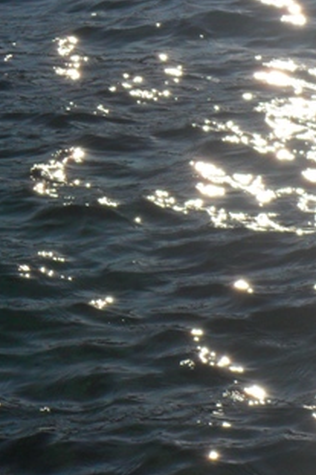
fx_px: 2966
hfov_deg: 6.0
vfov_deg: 9.2
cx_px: 461
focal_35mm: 225
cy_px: 223
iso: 80
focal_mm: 18.9
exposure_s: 1/350
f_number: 14.2
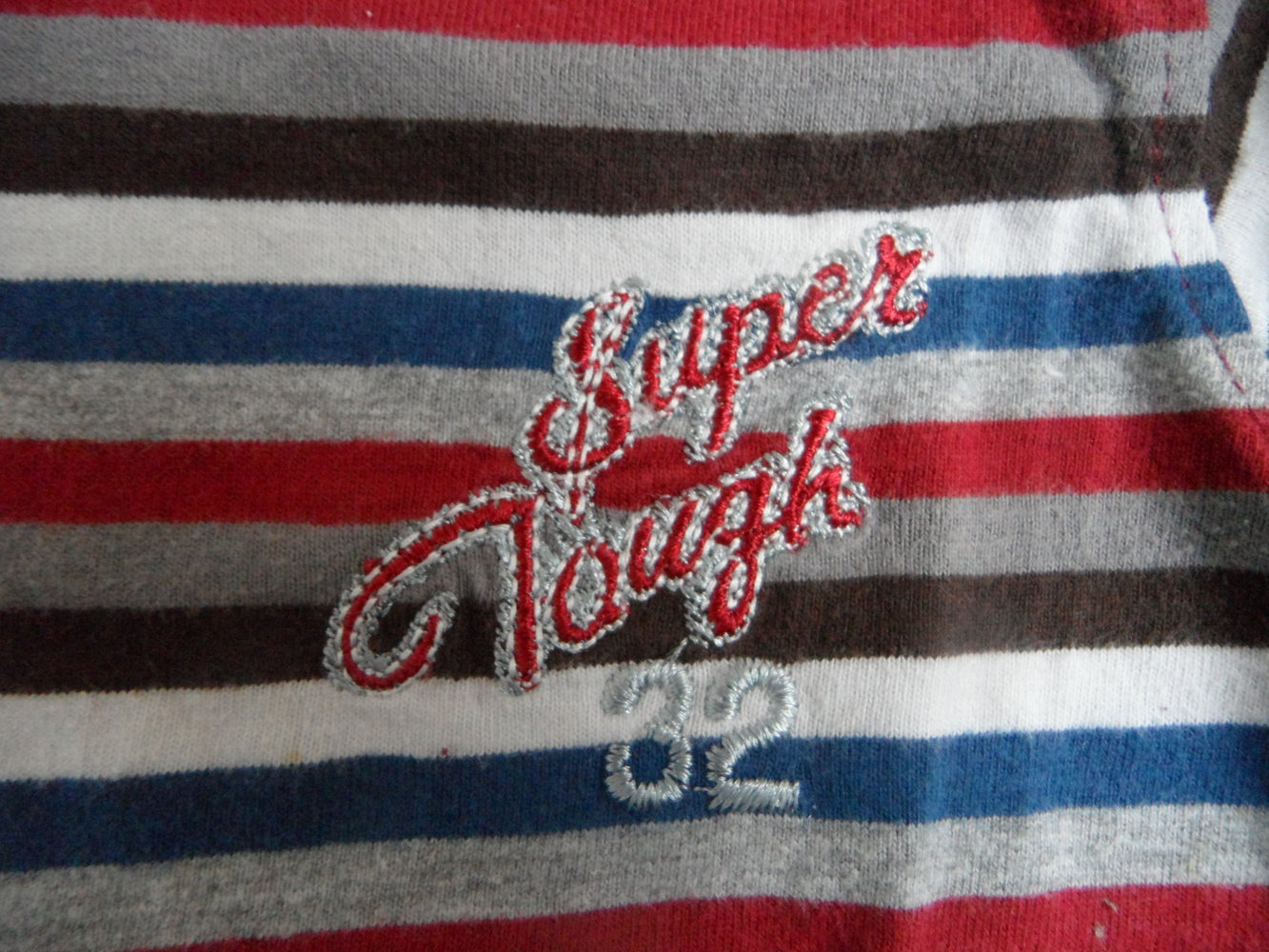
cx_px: 634
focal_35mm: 24
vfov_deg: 56.8
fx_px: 880
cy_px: 476
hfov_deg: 71.6
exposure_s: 1/20
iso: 400
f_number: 2.9
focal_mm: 4.1
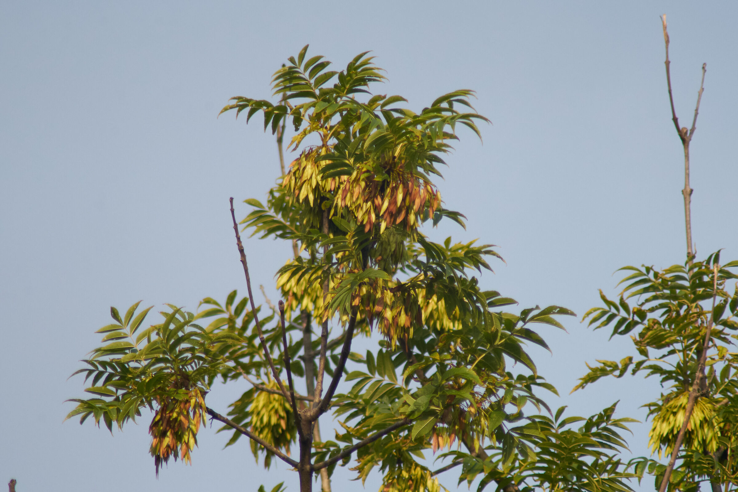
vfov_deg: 1.5
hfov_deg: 2.3
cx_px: 369
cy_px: 246
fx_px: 18449
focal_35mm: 900
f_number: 11
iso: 800
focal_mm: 600
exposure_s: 1/800
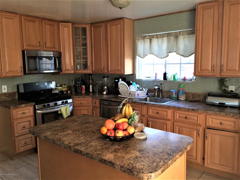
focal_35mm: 29
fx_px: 201
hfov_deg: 61.7
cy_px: 90
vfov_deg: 48.2
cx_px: 120
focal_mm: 4.15
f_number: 2.2
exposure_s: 1/30
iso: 100
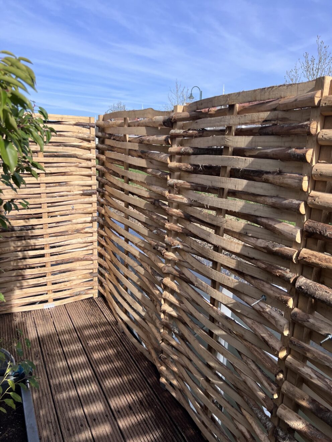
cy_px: 221
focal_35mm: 26
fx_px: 333
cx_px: 166
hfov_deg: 53.1
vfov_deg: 67.3
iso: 50
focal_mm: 5.7
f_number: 1.5
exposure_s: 1/3165
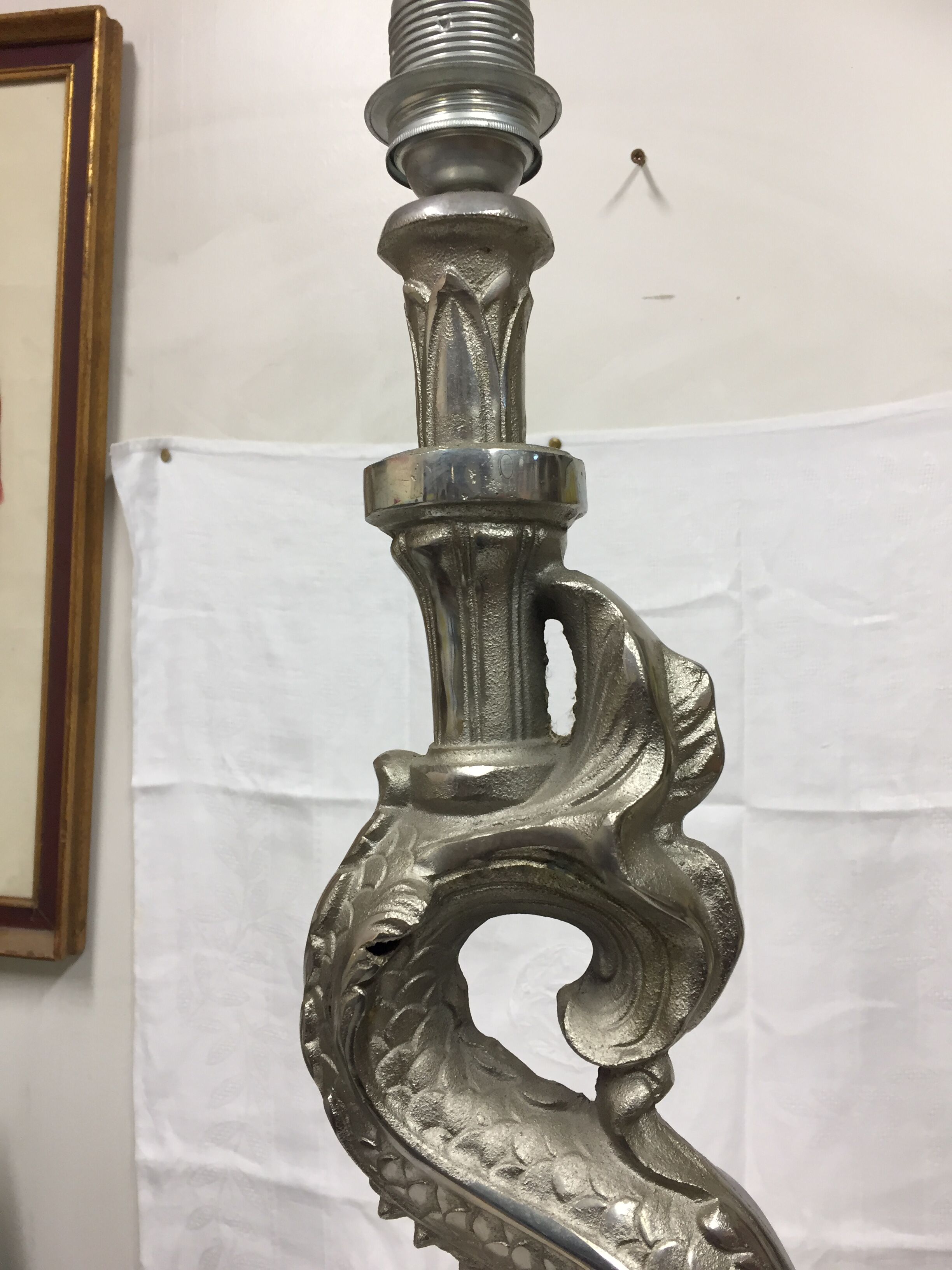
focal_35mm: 29
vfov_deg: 61.7
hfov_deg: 48.2
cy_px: 635
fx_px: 1063
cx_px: 476
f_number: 2.2
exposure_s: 1/33
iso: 40
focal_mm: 4.15
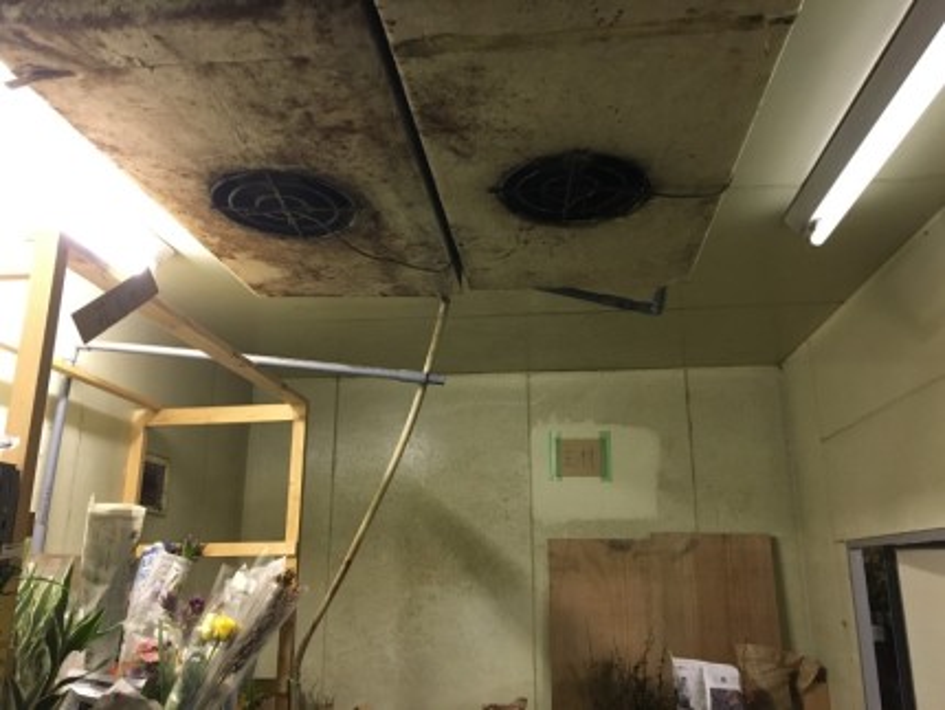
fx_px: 792
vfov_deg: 48.3
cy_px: 355
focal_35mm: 29
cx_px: 472
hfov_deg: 61.6
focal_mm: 4.15
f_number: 2.2
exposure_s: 1/24
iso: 200
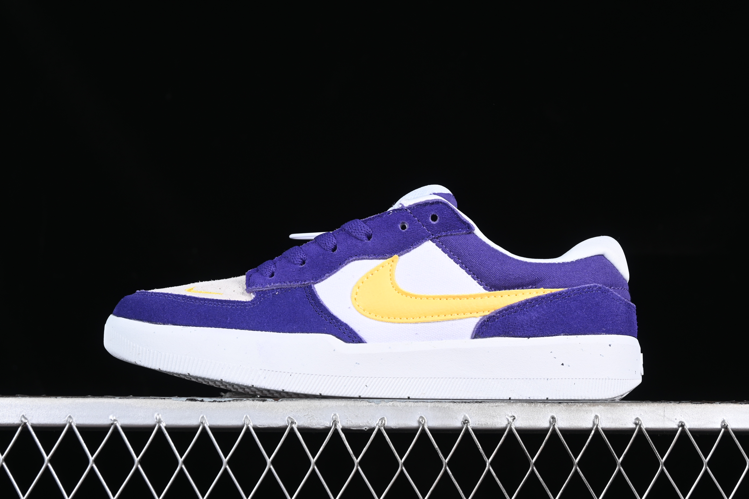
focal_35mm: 75
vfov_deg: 18.2
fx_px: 1560
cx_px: 374
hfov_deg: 27.0
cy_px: 250
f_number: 7.1
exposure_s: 1/80
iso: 160
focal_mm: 50
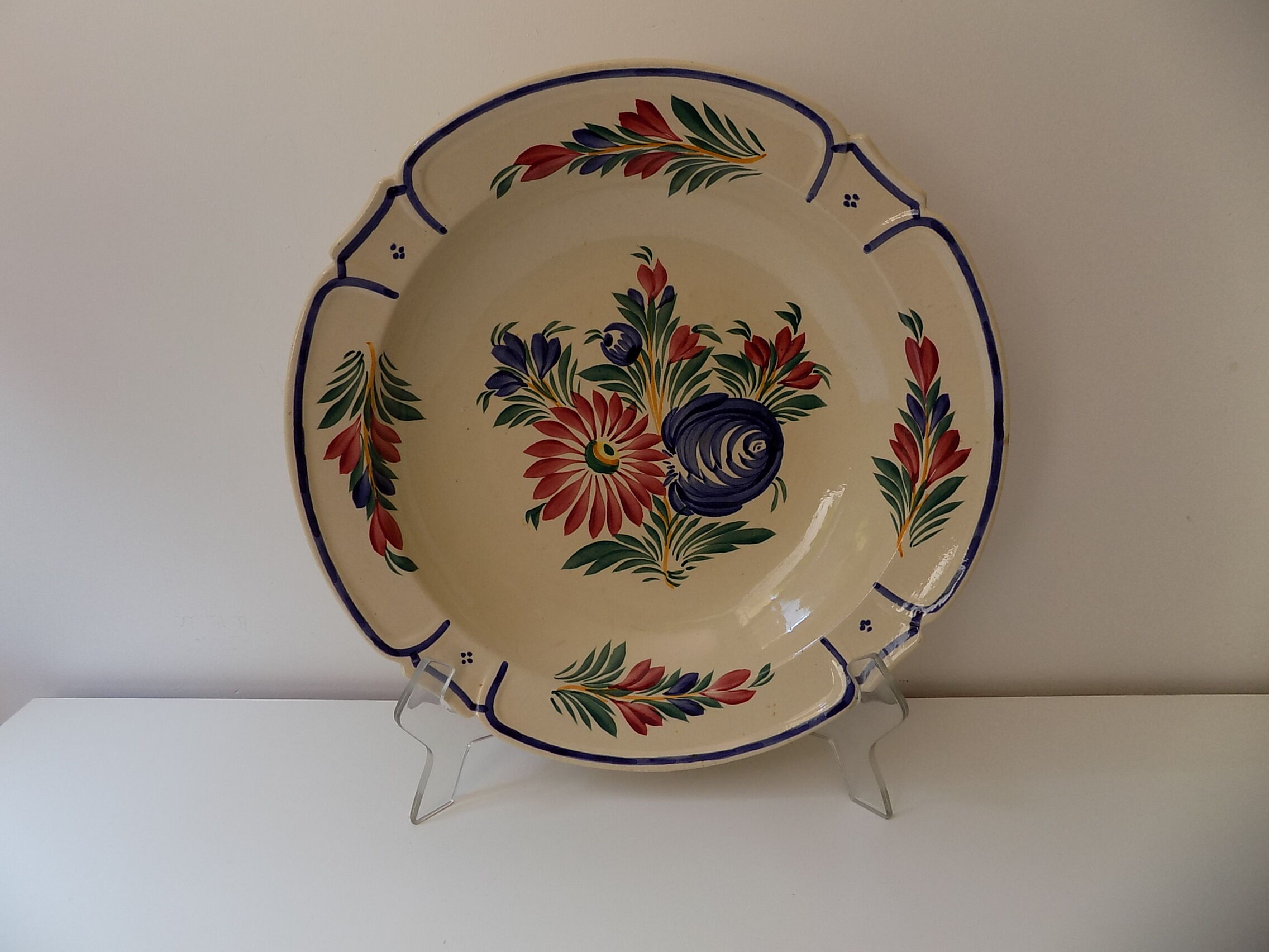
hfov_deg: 73.9
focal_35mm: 23
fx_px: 843
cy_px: 476
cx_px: 634
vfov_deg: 58.9
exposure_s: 1/80
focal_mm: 4
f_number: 3.1
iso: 80
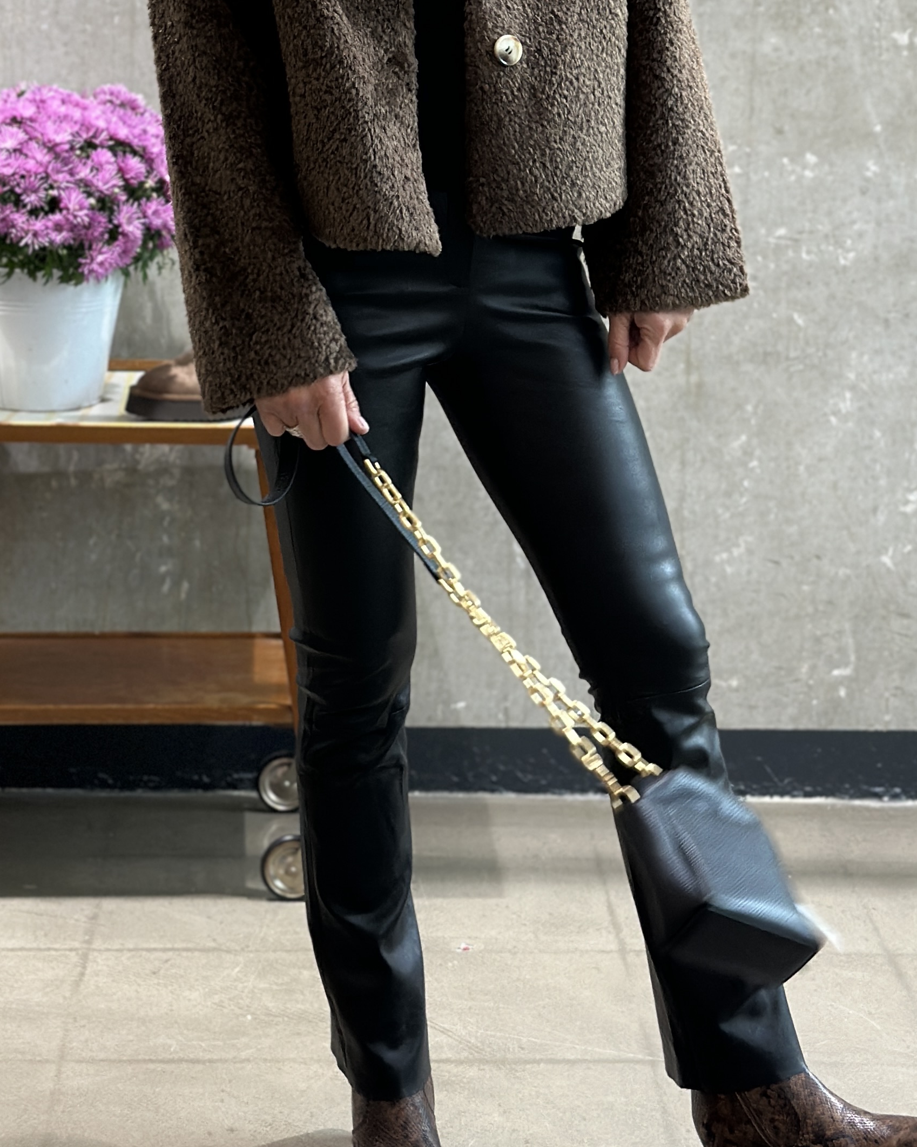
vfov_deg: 21.2
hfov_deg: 17.3
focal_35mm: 89
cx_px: 434
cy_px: 188
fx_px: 3020
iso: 160
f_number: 1.78
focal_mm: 6.86
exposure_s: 1/100
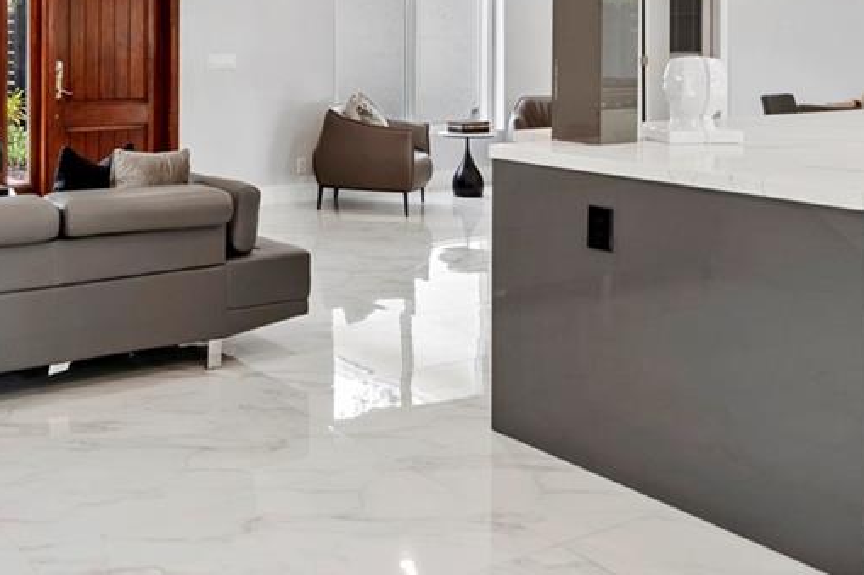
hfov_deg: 42.2
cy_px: 41
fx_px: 1056
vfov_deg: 29.1
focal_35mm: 44
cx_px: 154
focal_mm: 14
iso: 320
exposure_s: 1/10
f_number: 8
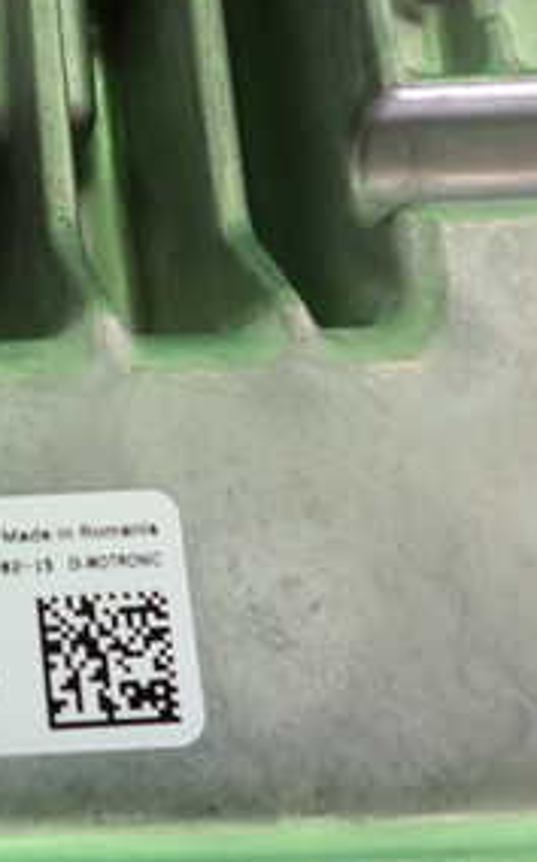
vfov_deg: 36.3
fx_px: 1314
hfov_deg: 20.9
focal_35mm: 56
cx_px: -173
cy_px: 473
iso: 200
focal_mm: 4.5
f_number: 2
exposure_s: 1/30
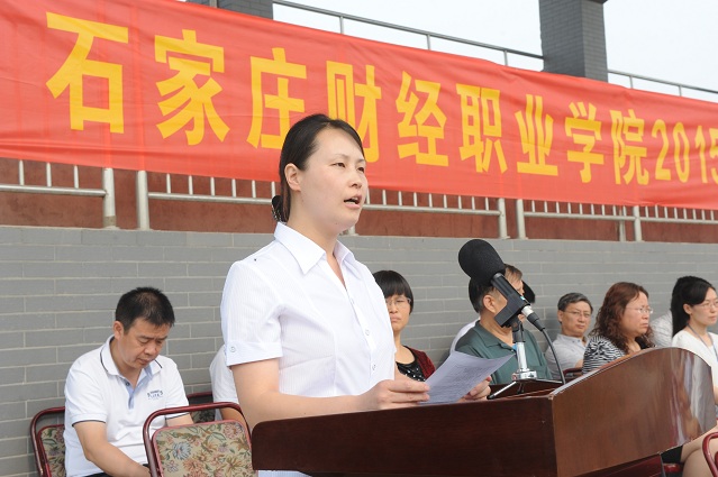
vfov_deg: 24.6
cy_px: 238
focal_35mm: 55
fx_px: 1096
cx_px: 359
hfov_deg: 36.3
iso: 640
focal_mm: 55
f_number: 10
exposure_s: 1/250
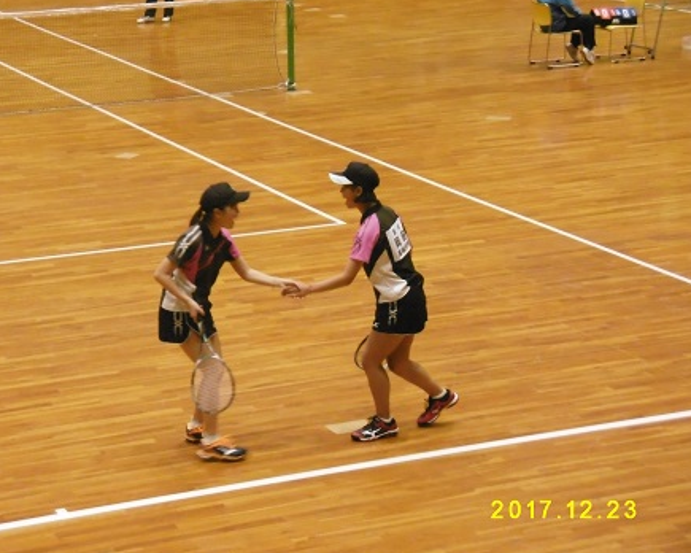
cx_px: 315
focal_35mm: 112
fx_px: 2291
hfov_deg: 17.2
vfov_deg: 13.8
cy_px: 276
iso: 1600
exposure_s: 1/60
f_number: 4.8
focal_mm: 18.6
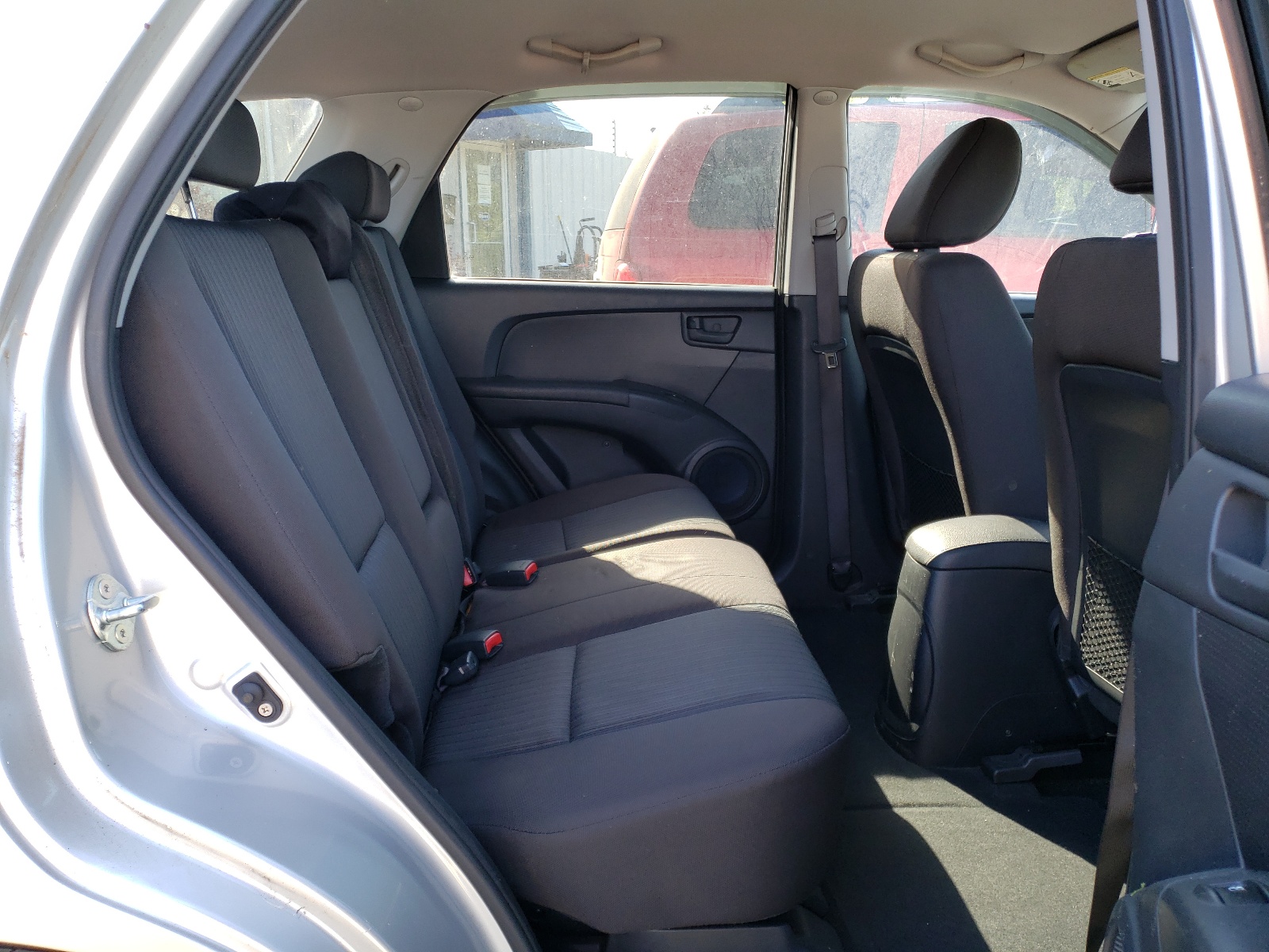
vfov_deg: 53.1
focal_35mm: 26
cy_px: 476
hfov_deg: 67.3
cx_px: 634
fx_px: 953
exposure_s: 1/147
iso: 50
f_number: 1.5
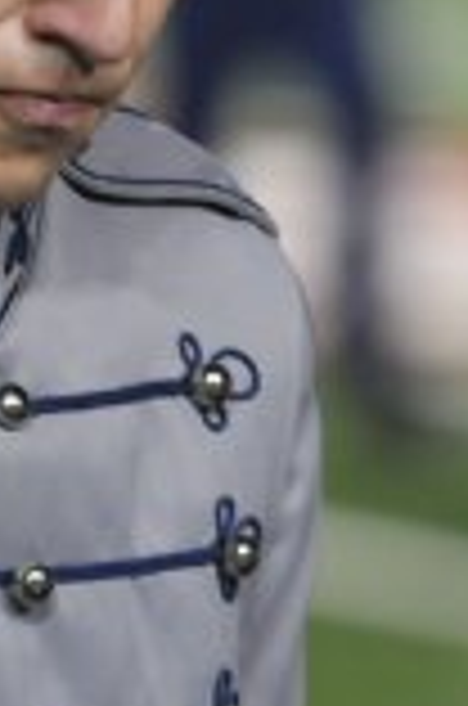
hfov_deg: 1.6
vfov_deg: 2.4
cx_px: -160
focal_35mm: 862
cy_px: 472
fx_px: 16882
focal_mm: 150
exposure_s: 1/320
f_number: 2.8
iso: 800
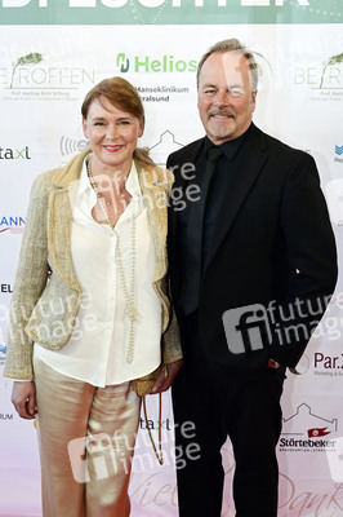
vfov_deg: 45.5
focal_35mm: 43
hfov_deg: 31.1
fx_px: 616
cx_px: 172
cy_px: 258
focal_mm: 43
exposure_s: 1/200
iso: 1250
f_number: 5.6
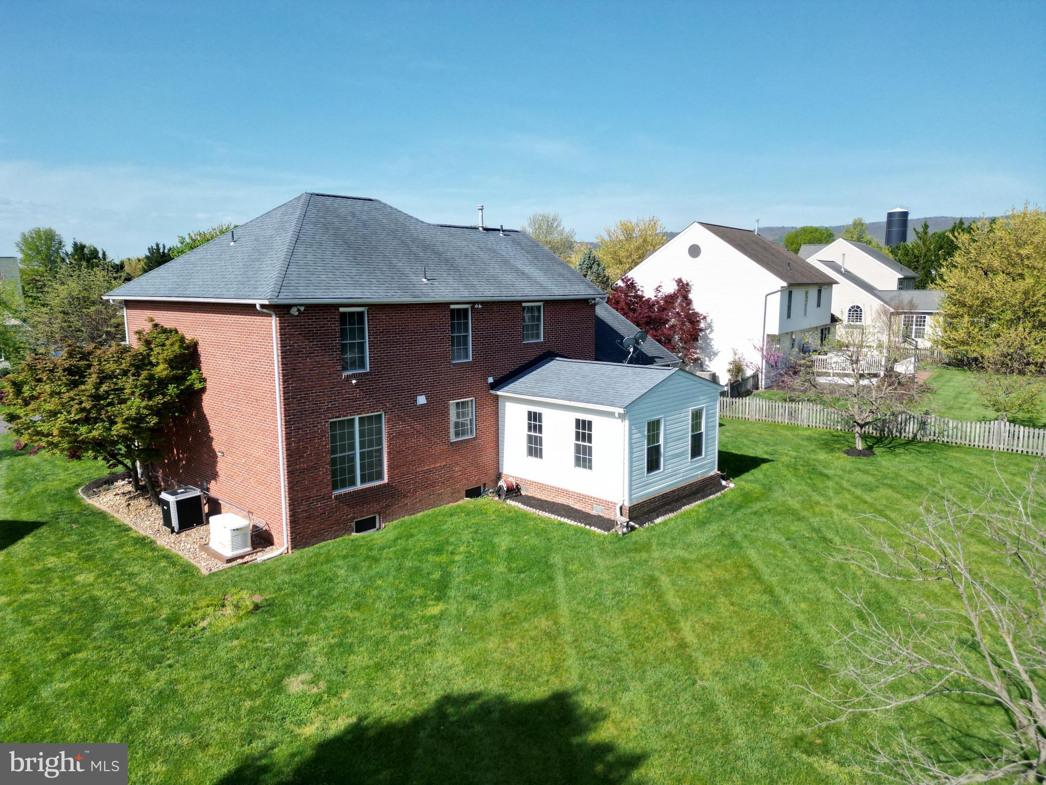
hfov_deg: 71.6
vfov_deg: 56.8
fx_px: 725
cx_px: 523
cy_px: 392
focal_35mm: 24
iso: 200
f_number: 1.7
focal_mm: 6.72
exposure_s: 1/4000
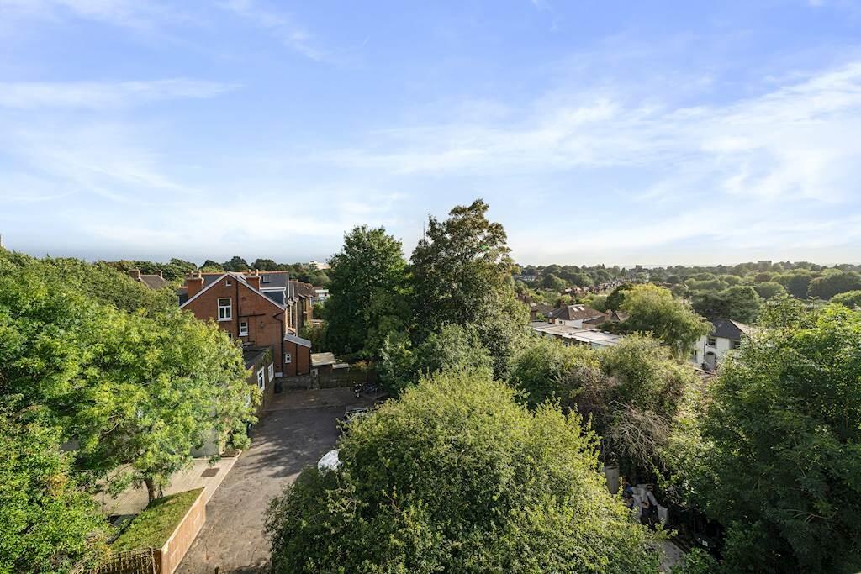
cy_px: 287
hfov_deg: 112.6
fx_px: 287
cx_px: 430
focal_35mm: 12
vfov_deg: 90.0
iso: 125
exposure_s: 1/200
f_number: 9
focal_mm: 12
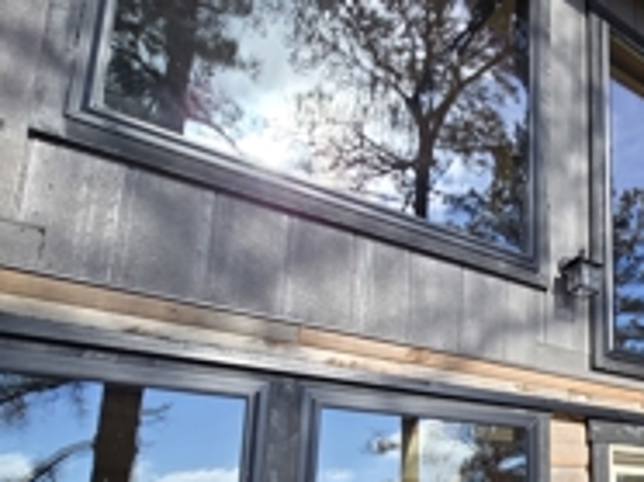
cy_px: 430
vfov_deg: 45.2
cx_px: 634
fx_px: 520
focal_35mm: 28
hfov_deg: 51.8
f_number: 2.2
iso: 50
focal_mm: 2.2
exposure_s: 1/843
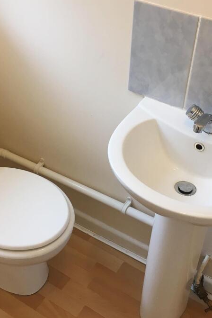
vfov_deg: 42.7
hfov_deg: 29.3
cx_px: 117
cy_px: 140
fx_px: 406
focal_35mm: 46
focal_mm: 4.15
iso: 80
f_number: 2.2
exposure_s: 1/33
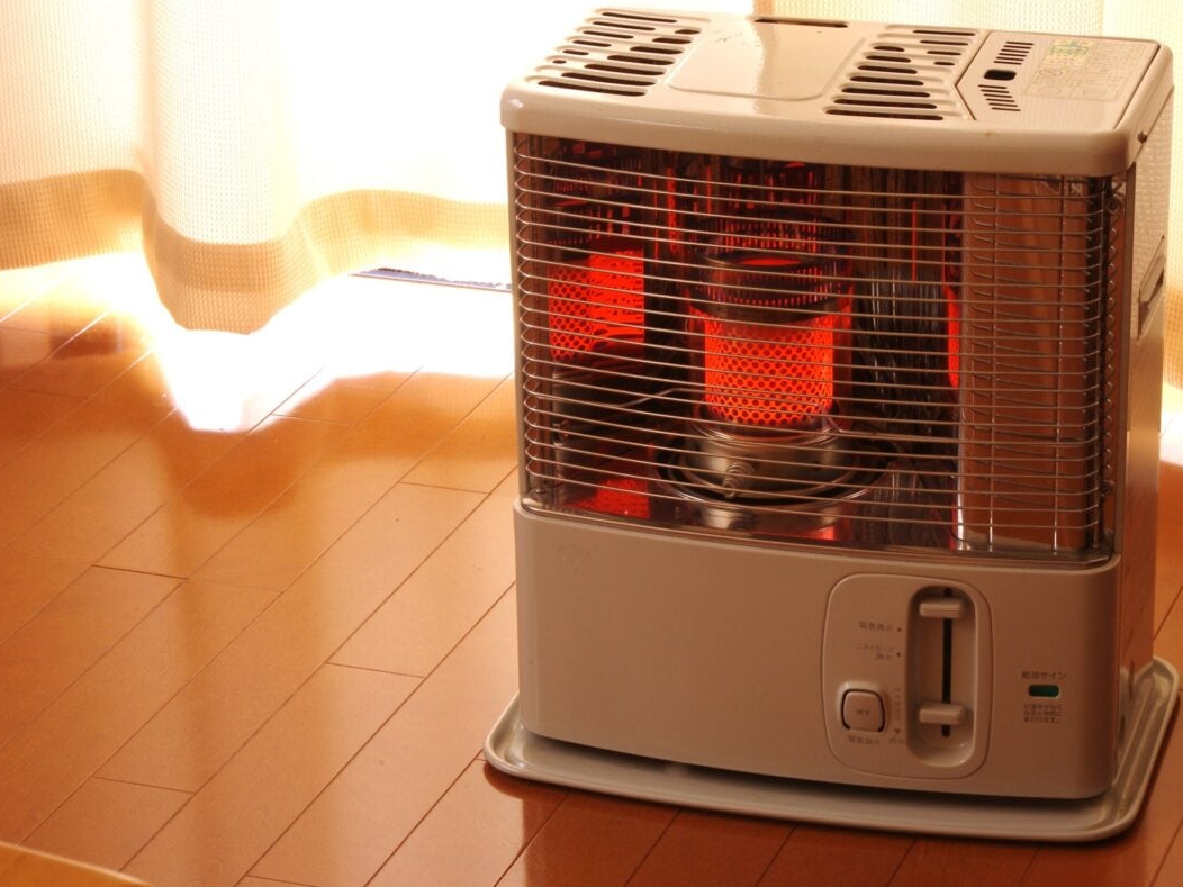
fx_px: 3520
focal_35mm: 103
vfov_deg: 14.4
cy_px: 441
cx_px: 662
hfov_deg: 19.1
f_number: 22
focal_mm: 62.5
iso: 200
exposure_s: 1.6
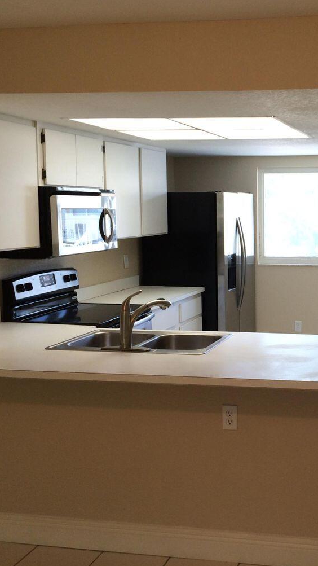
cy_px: 279
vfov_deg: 47.4
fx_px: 645
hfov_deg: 26.4
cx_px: 311
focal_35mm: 43
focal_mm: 4.15
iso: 40
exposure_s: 1/60
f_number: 2.2
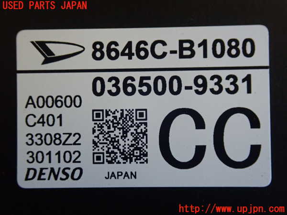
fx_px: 406
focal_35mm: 49
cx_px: 144
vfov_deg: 29.7
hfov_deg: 38.9
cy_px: 108
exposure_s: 1/100
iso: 800
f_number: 3.2
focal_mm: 8.99
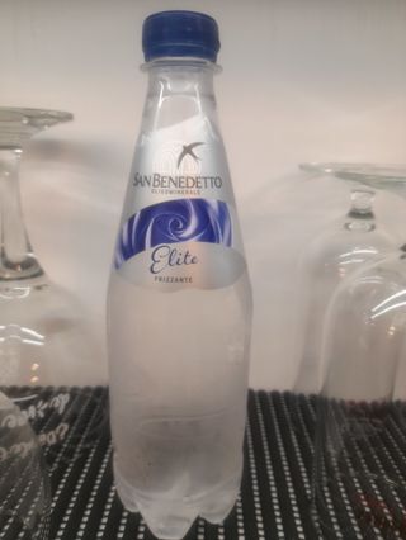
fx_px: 391
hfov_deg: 54.9
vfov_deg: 69.4
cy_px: 270
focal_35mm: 25
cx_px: 203
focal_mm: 4.6
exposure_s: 1/50
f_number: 2
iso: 50
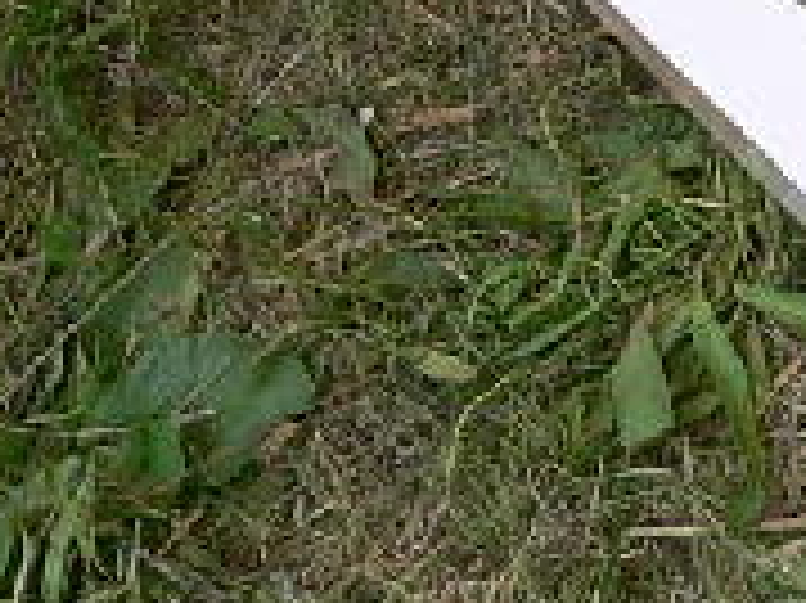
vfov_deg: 6.9
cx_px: 9
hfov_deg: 9.5
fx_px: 4793
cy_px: -742
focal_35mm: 206
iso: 80
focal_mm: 6
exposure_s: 1/320
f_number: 4
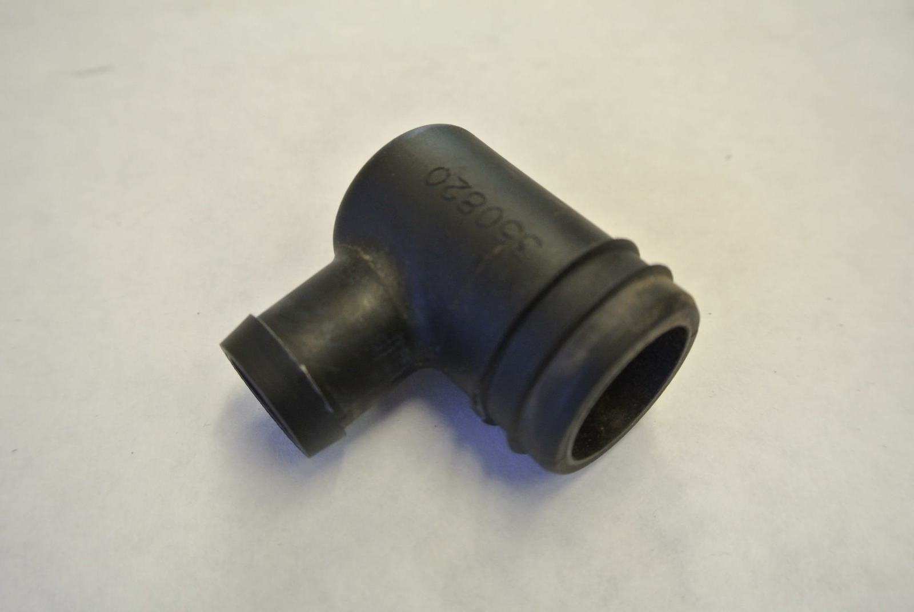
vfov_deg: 41.2
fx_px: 813
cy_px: 306
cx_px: 457
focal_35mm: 32
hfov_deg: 58.7
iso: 400
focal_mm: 12.2
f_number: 3.8
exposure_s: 1/60
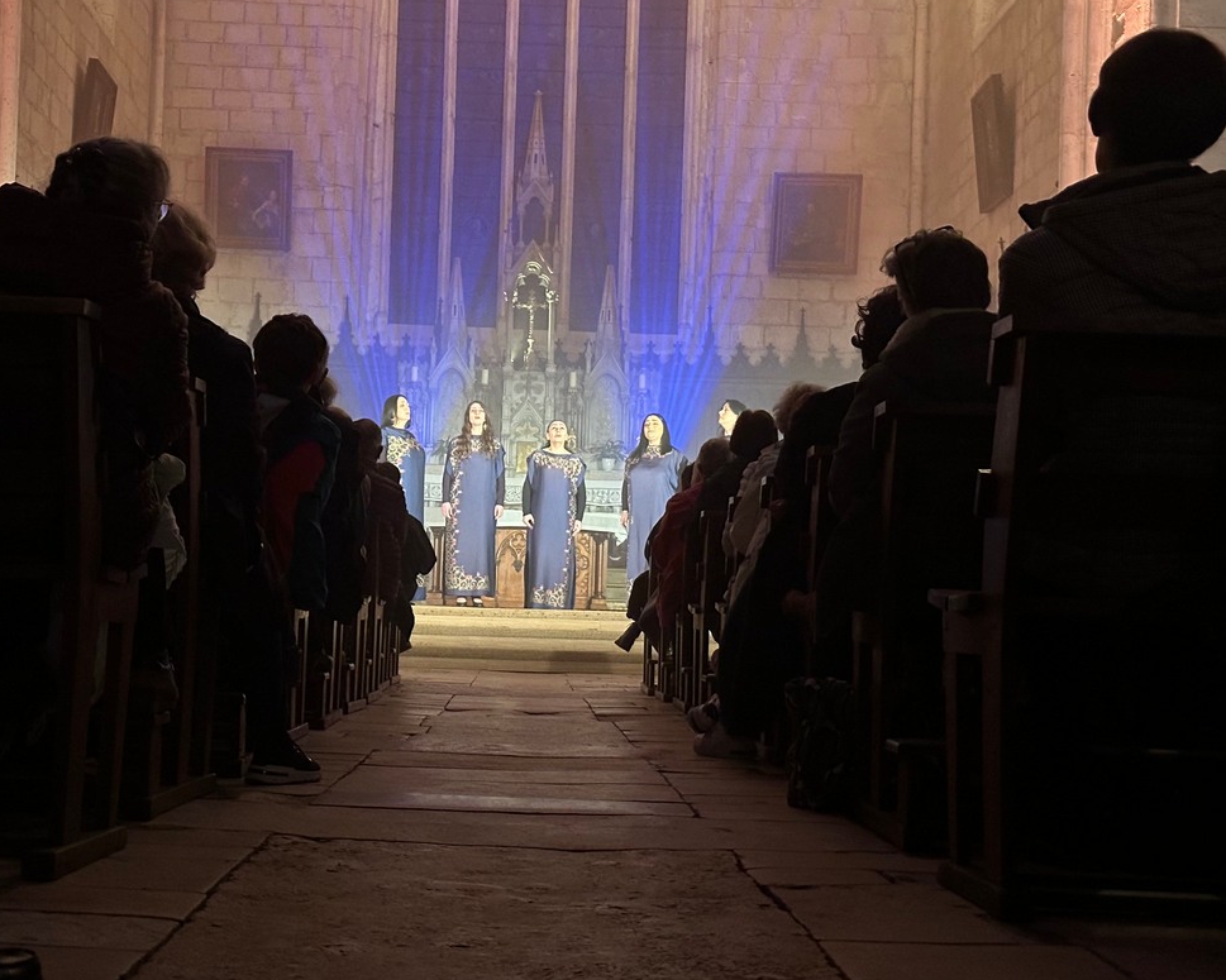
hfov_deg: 32.4
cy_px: 462
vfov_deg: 26.2
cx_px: 502
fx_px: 2104
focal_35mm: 58
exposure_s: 1/26
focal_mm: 6.86
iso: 640
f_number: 1.78
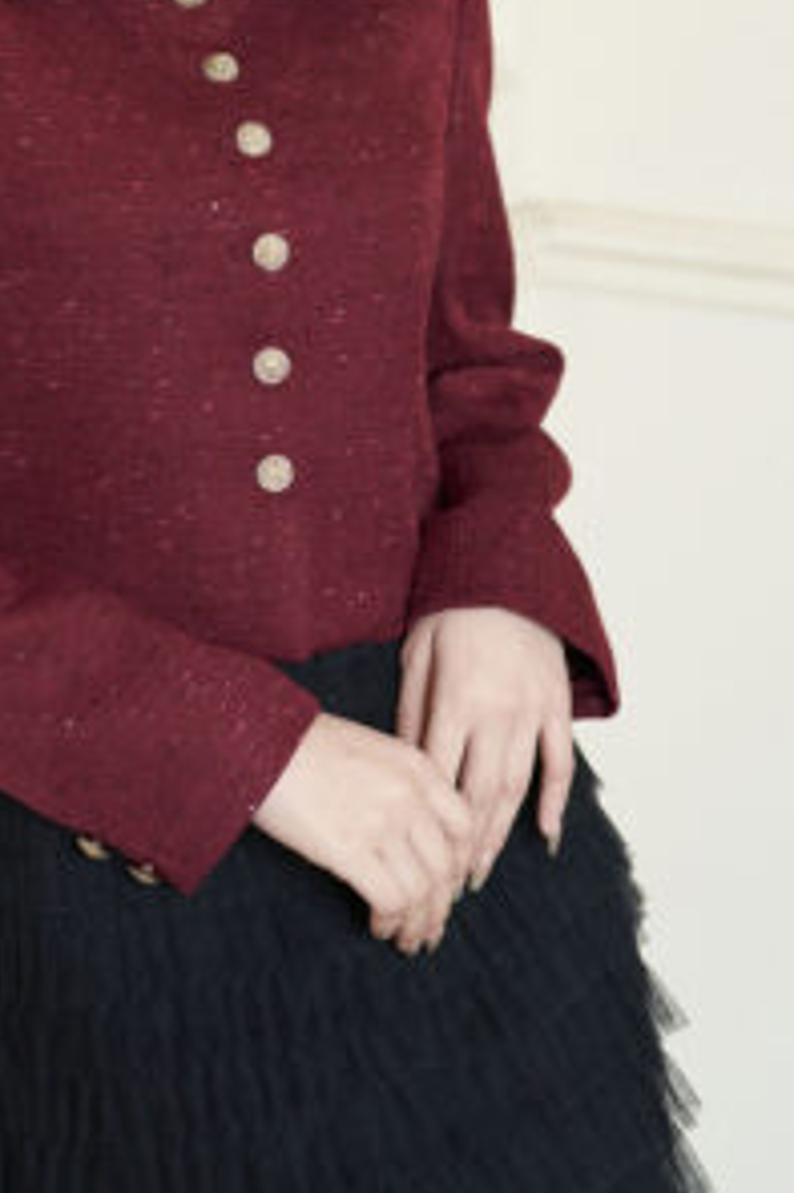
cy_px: 185
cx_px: -6
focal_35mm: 118
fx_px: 3908
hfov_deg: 11.5
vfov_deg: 17.2
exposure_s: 1/200
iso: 800
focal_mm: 50
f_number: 2.8
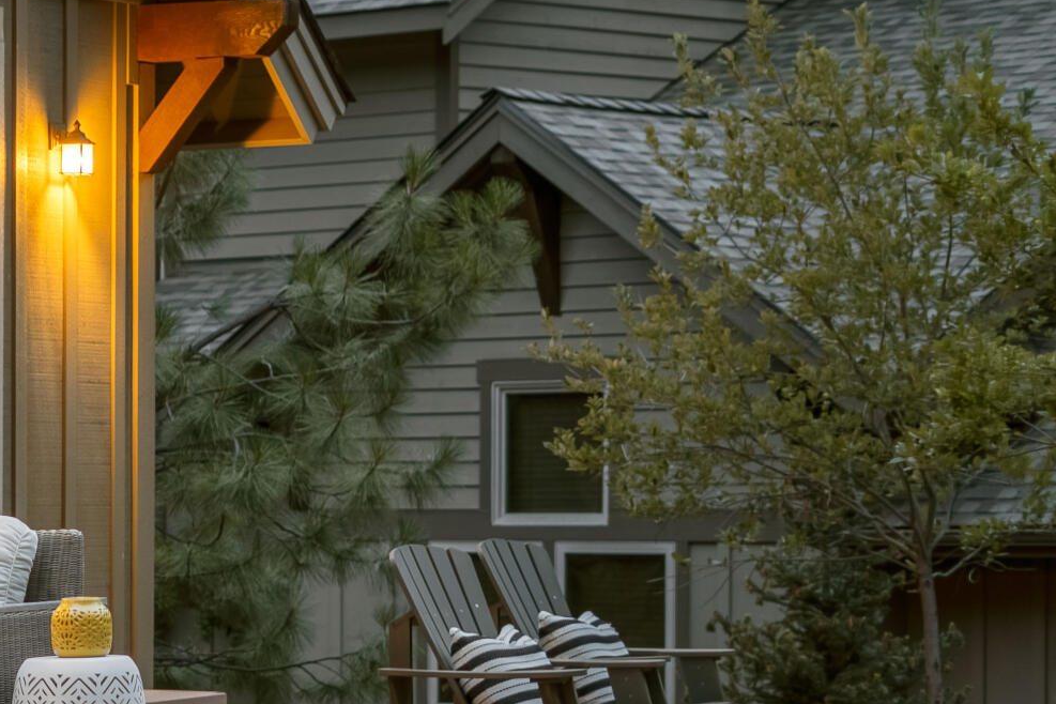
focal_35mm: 152
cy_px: 286
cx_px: -437
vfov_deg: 9.0
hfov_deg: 12.9
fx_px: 4458
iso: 400
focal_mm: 50
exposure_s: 1/200
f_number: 1.8
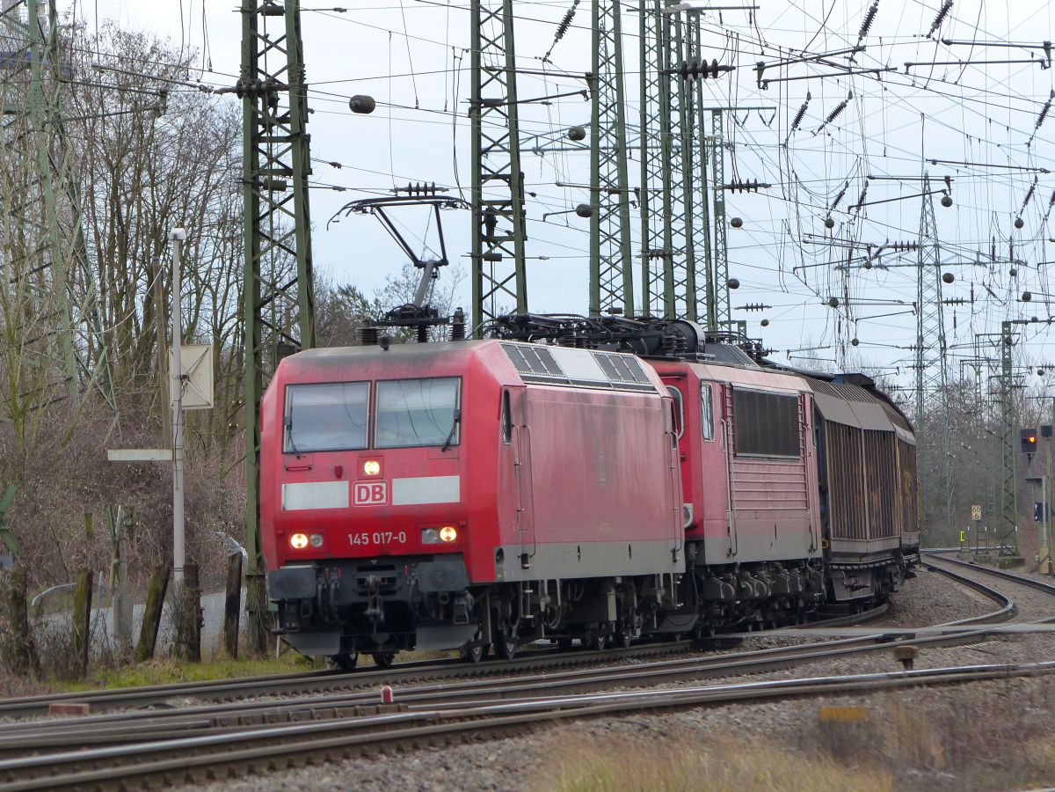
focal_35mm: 345
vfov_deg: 4.3
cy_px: 396
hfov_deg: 5.7
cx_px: 528
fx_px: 10515
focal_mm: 62.1
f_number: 3.5
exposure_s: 1/125
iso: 160
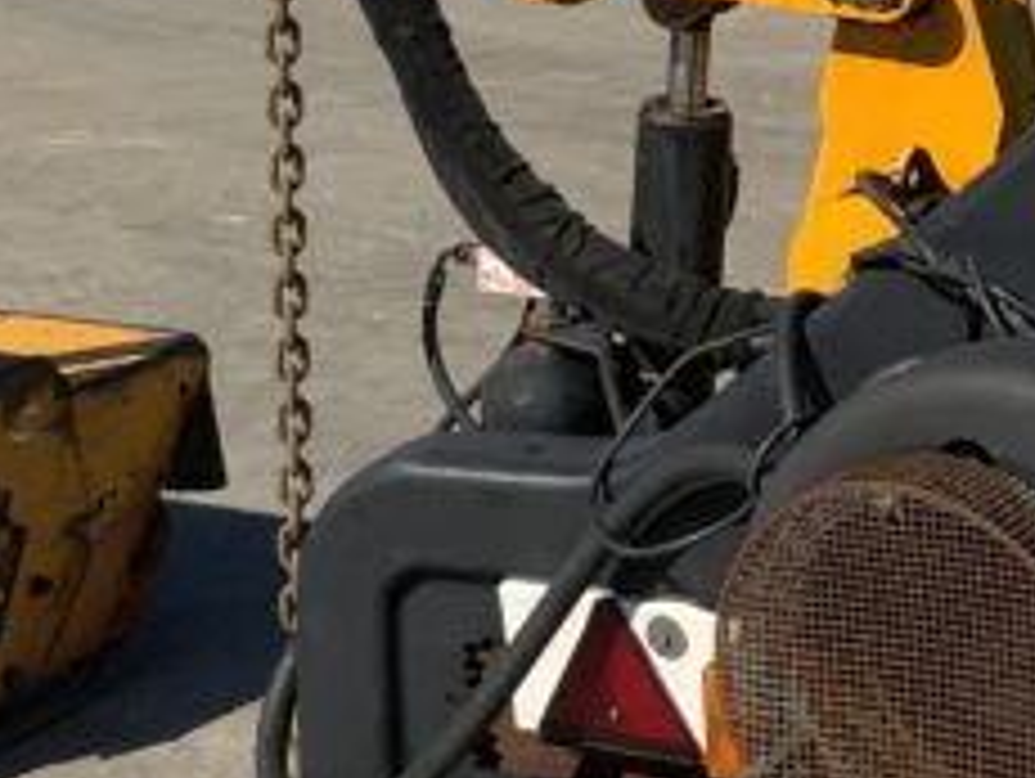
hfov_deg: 15.1
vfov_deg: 11.4
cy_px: 4
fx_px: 3861
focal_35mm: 129
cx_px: 986
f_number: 1.8
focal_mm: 3
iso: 16
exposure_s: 1/2227
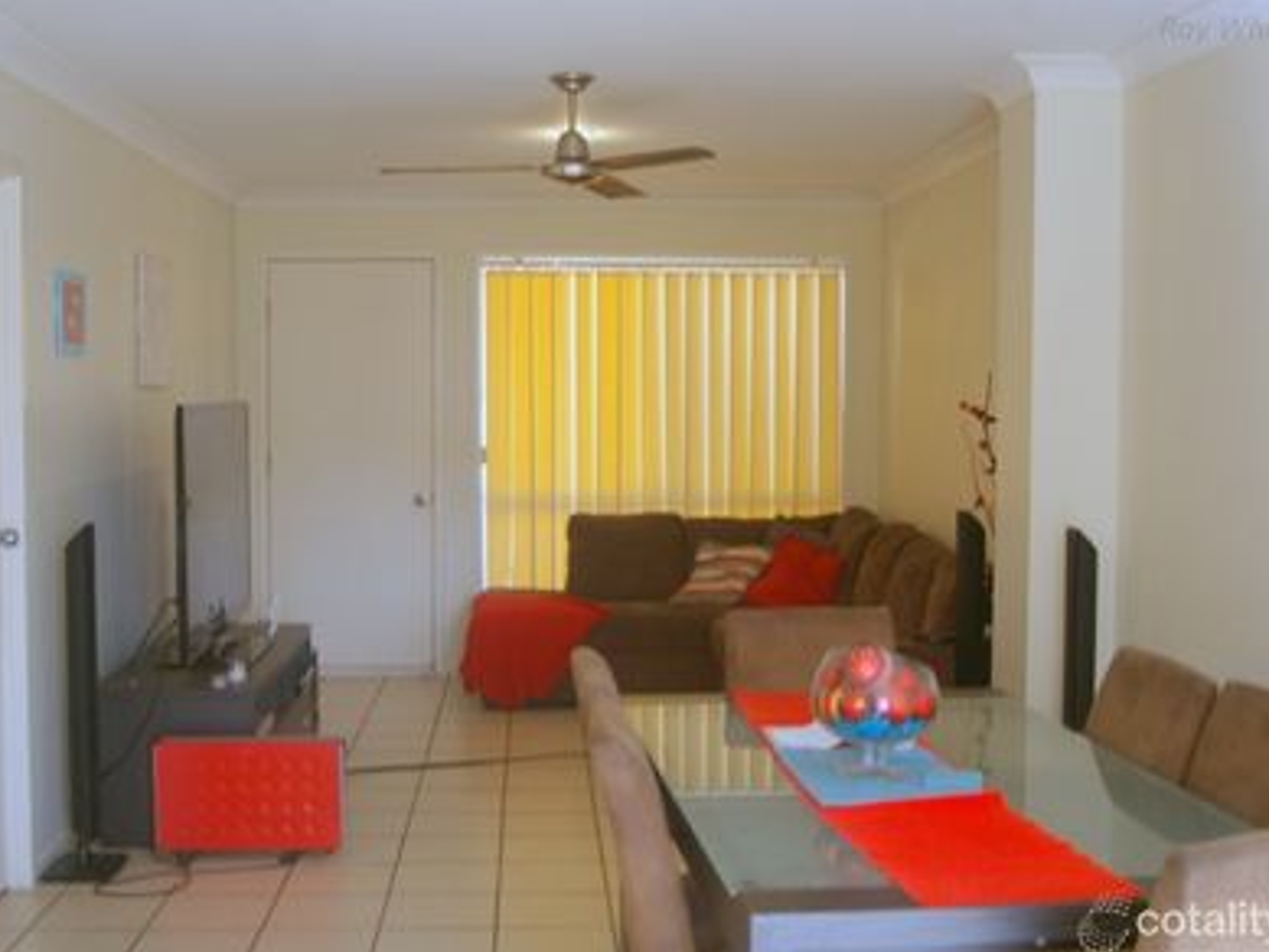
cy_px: 478
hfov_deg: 43.3
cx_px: 574
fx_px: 1598
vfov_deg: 33.2
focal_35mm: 44
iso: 400
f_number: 4.5
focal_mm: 25
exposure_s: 1/60
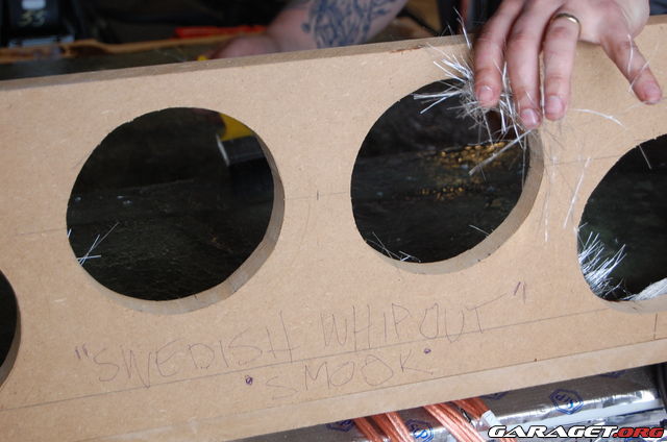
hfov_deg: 24.7
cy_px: 221
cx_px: 334
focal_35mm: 82
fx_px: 1525
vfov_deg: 16.5
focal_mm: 55
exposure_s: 1/25
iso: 800
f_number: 5.6
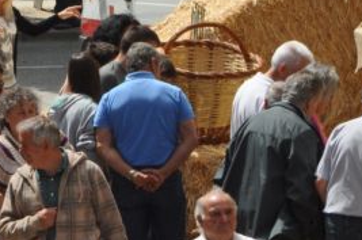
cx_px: -160
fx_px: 5490
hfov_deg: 3.8
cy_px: 121
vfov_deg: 2.5
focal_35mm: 547
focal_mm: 95
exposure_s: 1/640
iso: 500
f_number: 13
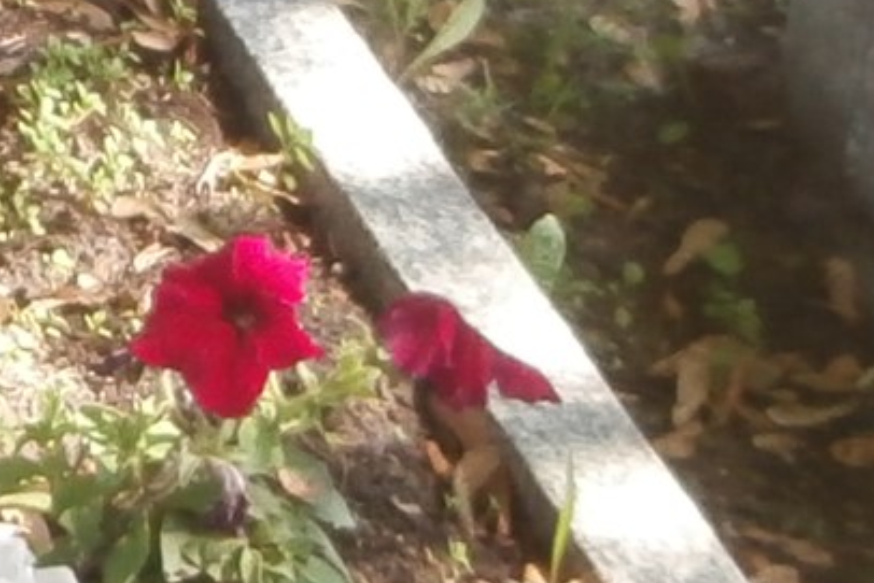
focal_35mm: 184
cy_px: 45
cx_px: -481
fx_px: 4468
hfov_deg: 10.7
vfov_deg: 7.4
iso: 100
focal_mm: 4.2
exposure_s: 1/80
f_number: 3
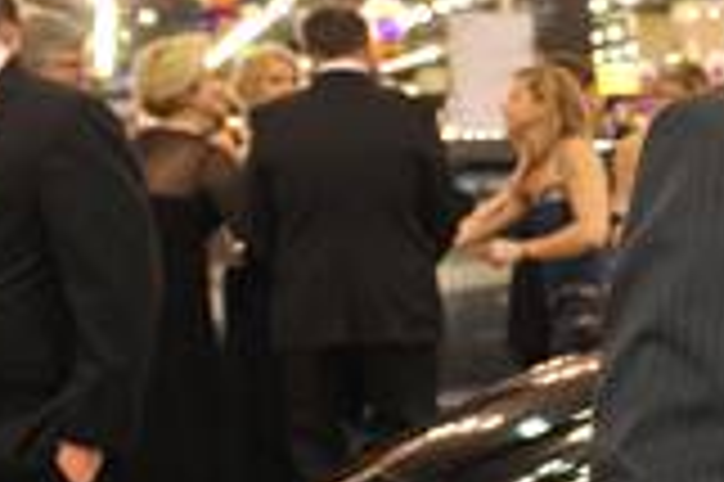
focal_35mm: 137
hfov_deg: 13.8
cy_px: 387
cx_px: 1169
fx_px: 2752
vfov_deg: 10.0
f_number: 4.5
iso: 1250
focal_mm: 40
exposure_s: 1/80
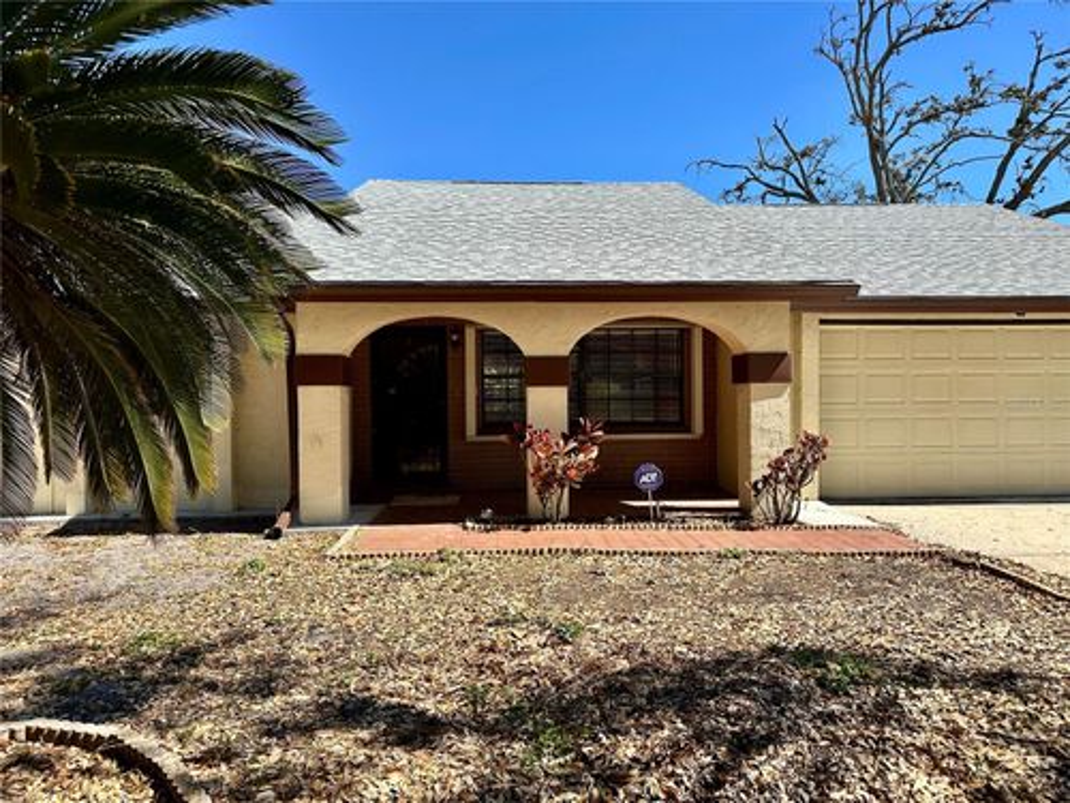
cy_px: 402
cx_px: 535
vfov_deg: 56.8
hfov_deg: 71.6
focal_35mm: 24
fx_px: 742
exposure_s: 1/3058
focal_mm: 6.86
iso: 80
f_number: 1.78
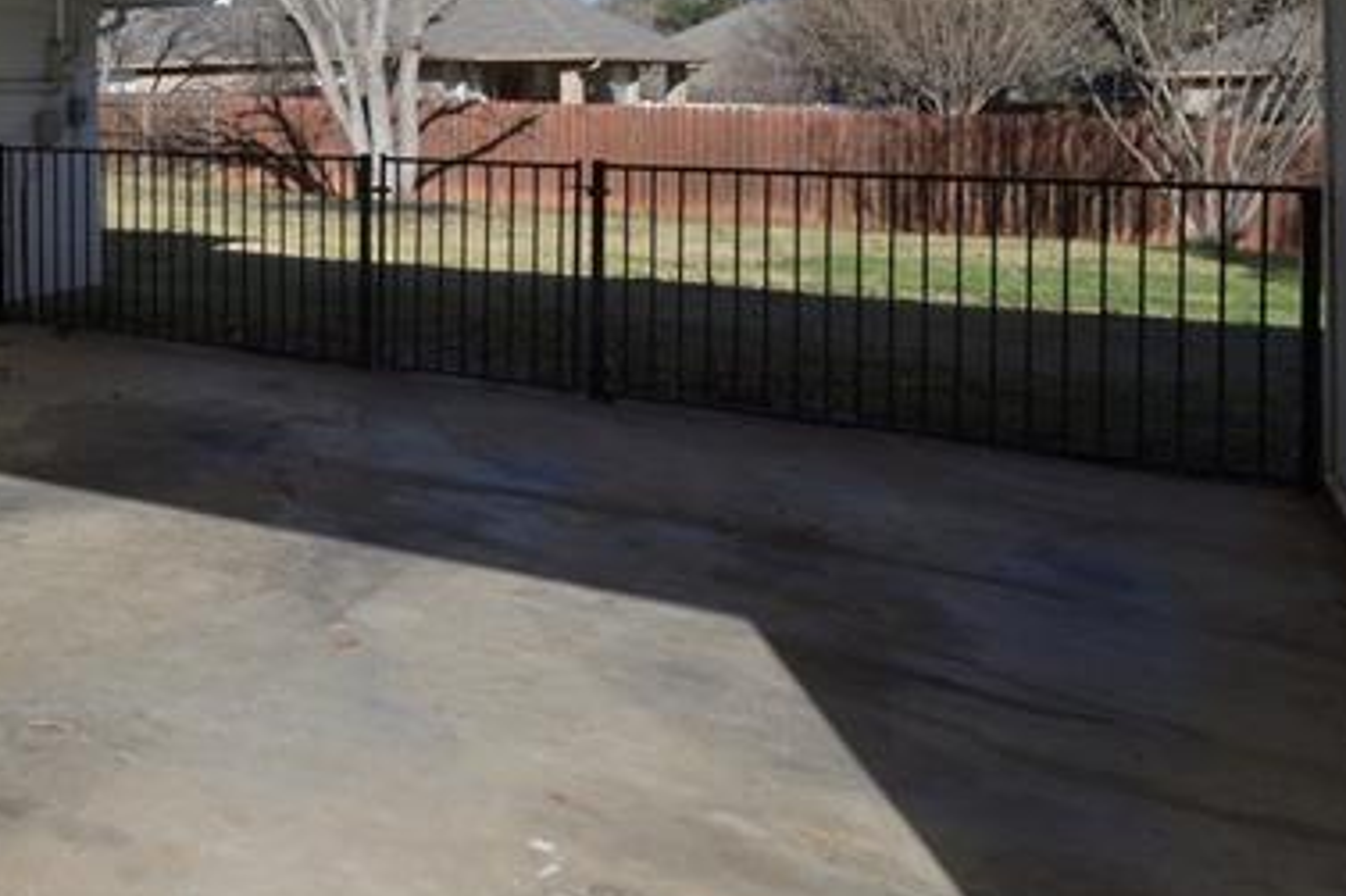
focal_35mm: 38
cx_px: -257
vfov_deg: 33.3
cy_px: 104
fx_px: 1420
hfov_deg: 38.2
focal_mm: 14
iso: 200
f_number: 11
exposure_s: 1/500
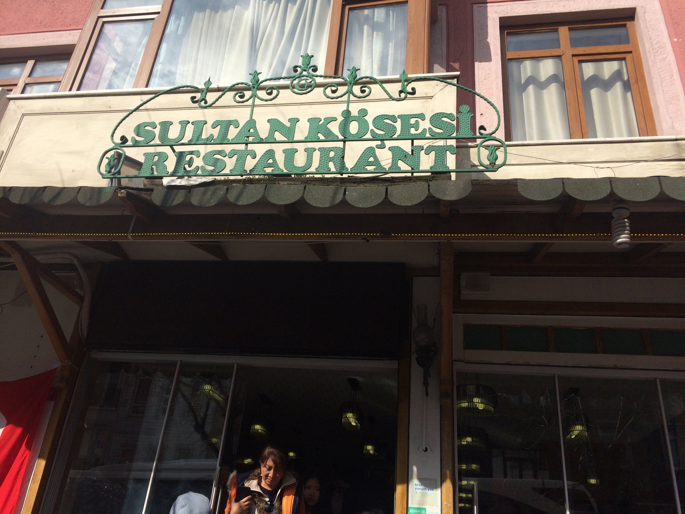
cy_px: 257
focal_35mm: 29
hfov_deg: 61.7
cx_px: 342
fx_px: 574
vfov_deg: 48.2
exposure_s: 1/3425
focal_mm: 4.15
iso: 32
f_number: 2.2
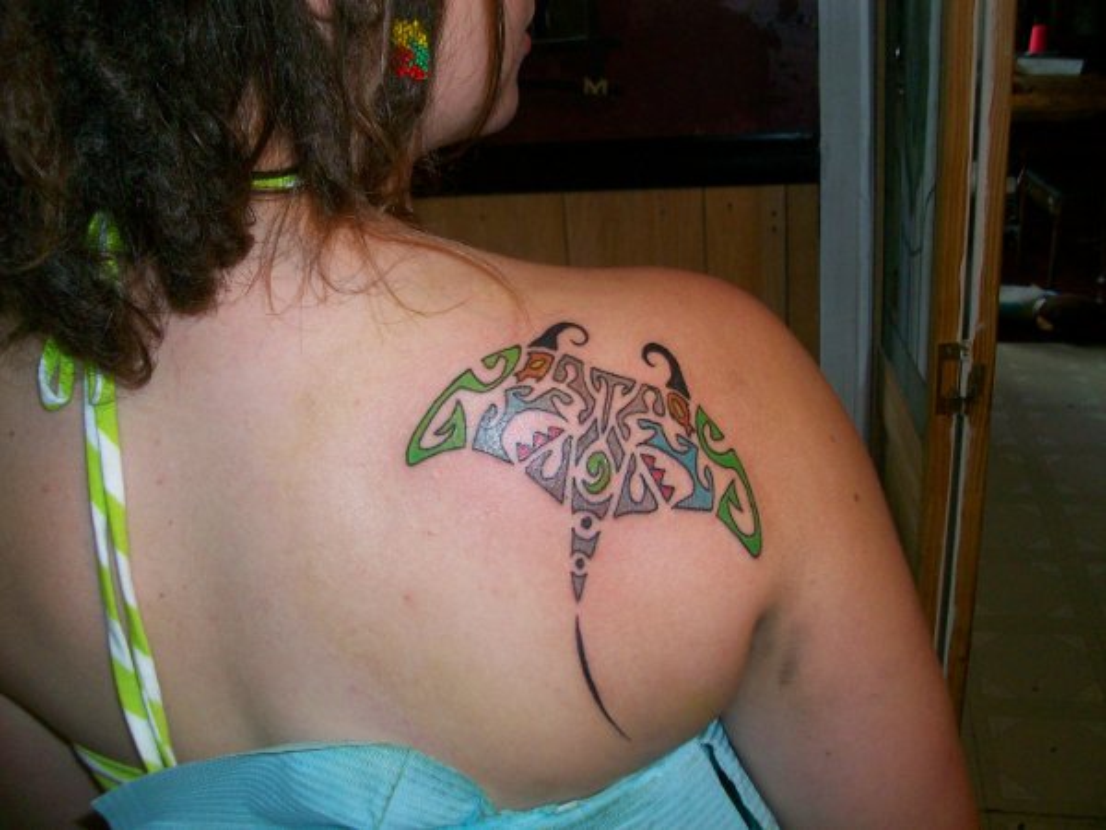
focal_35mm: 34
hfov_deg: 54.0
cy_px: 415
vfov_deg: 41.8
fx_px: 1086
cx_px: 553
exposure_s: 1/60
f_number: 2.8
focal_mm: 5.7
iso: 160
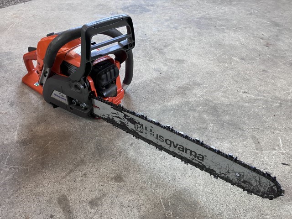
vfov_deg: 49.7
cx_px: 146
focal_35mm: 28
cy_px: 110
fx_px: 236
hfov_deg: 63.4
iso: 160
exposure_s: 1/60
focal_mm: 3.99
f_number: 1.8
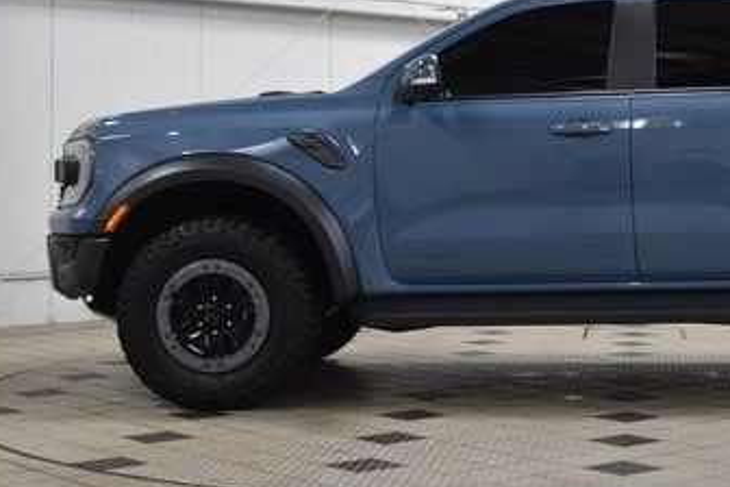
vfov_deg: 16.4
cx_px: 634
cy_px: 175
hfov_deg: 23.9
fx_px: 1682
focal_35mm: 83
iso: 1600
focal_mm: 29
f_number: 6.3
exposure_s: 1/60
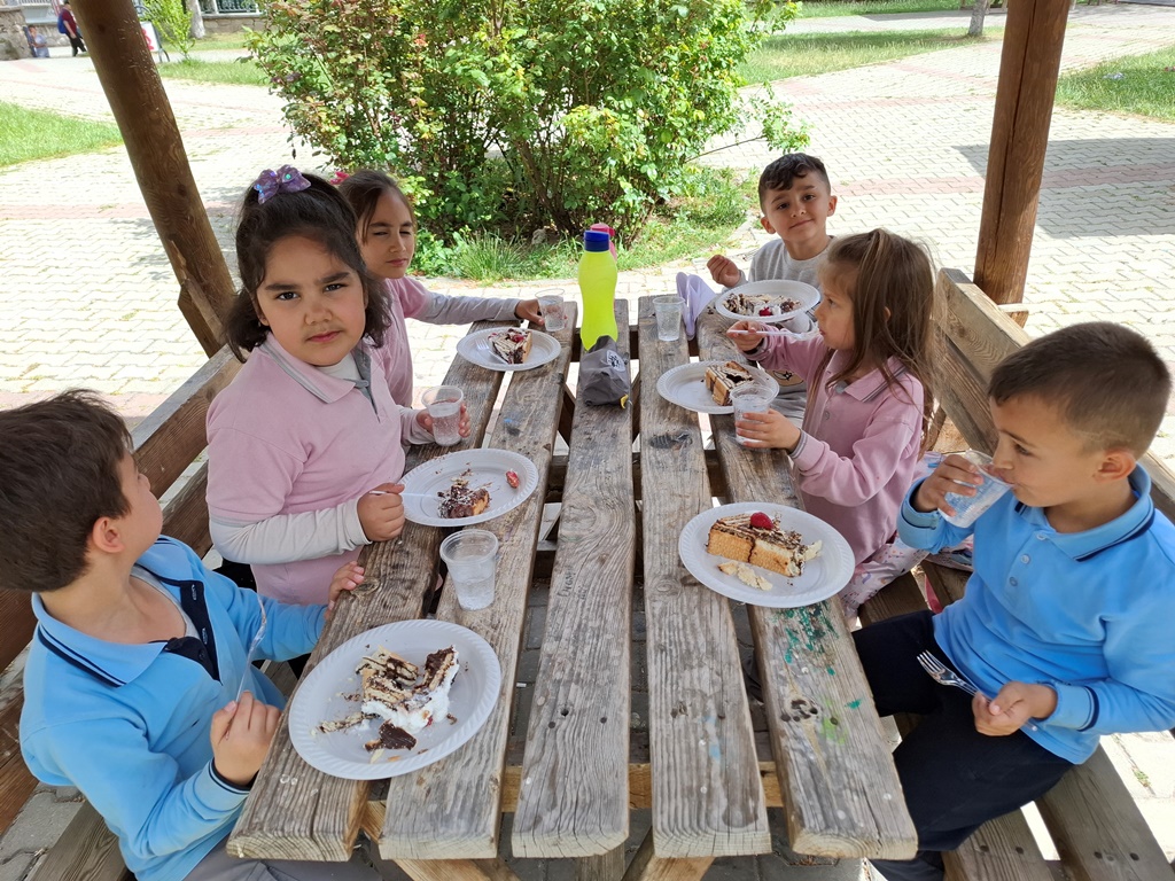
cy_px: 440
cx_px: 588
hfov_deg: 73.9
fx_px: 781
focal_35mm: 23
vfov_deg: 58.9
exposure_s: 1/683
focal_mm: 5.54
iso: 50
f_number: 1.8
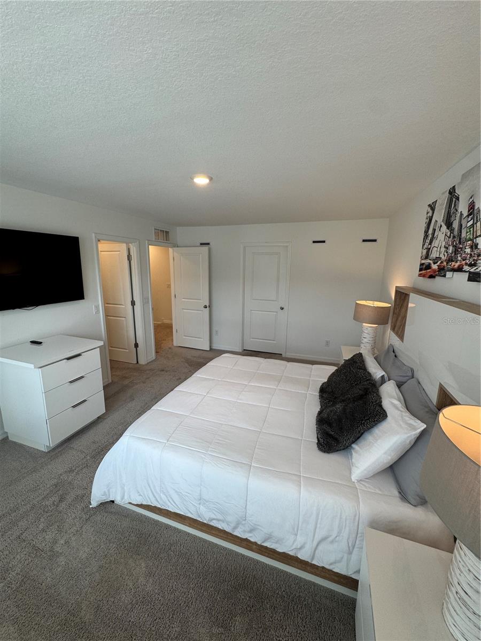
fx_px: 259
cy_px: 320
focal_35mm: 14
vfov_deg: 102.1
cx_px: 240
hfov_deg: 85.7
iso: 80
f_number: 2.2
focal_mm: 2.22
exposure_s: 1/120
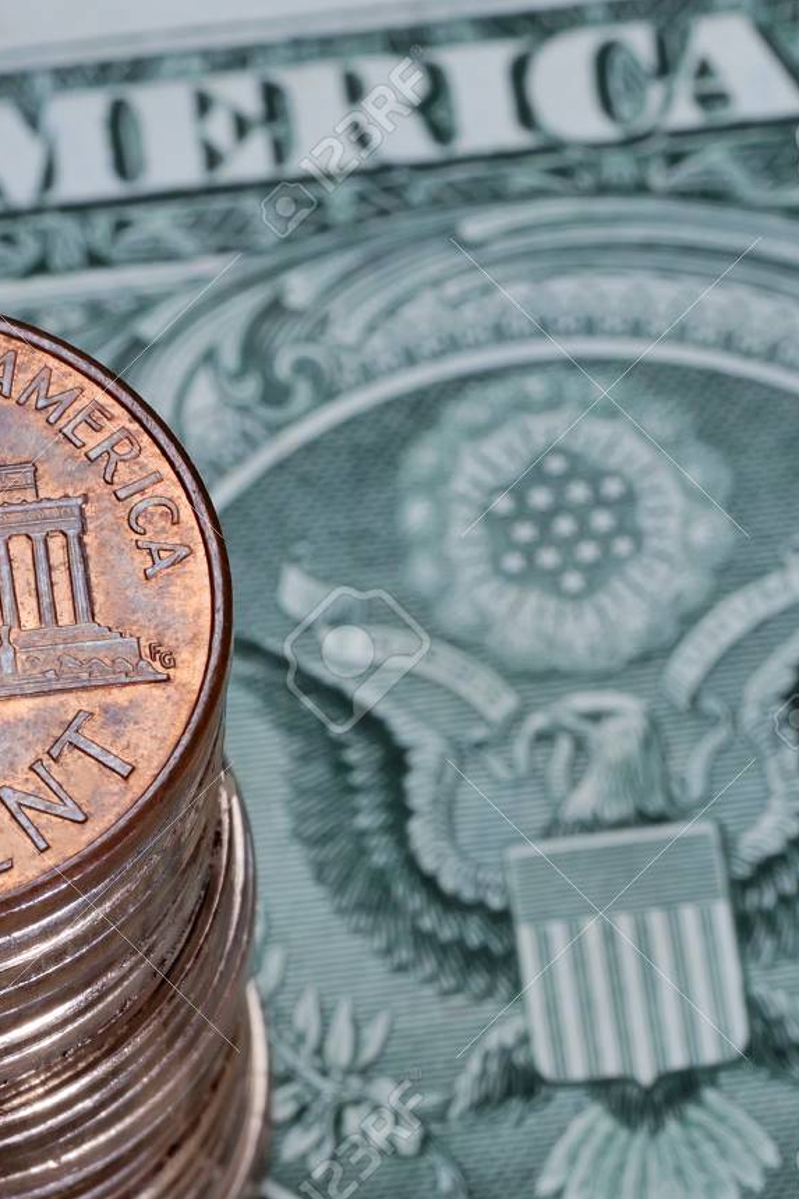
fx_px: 7918
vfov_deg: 8.7
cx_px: 89
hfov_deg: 5.8
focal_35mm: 238
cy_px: 600
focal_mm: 105
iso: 200
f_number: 29
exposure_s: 1/80
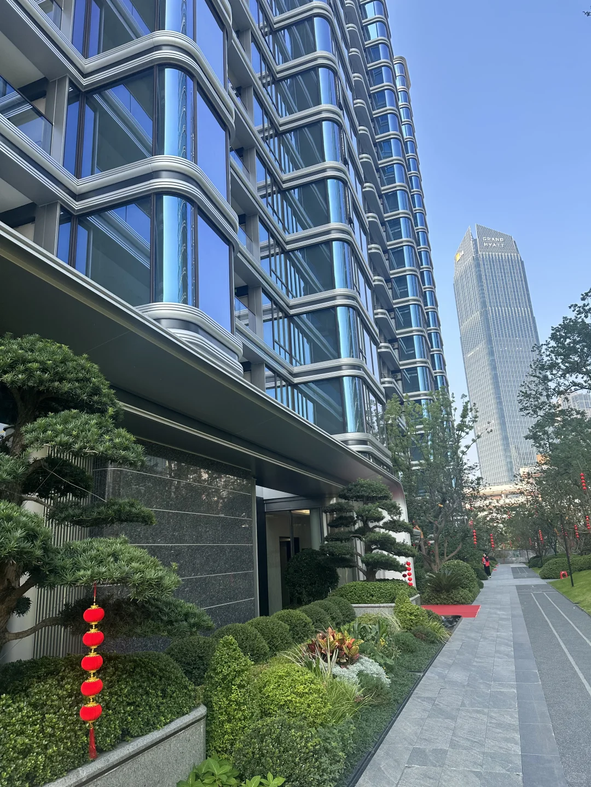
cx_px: 296
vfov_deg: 71.6
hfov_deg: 56.8
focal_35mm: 24
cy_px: 394
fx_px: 546
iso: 80
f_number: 1.78
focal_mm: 6.86
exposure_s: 1/1198
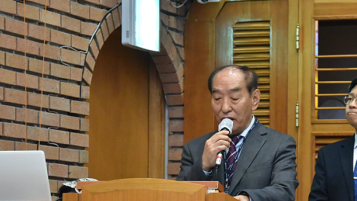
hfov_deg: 10.1
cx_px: 262
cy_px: 102
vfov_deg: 5.7
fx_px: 2025
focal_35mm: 214
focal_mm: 125
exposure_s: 1/125
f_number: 5.6
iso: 8000
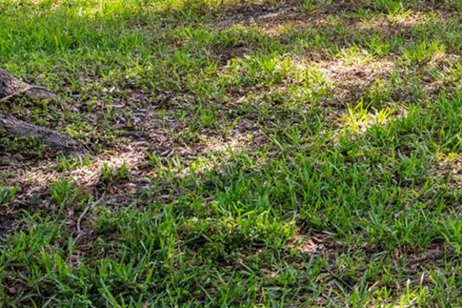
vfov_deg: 12.9
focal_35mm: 99
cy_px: -186
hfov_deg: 18.2
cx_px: 704
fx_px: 1270
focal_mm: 30
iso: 250
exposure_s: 1/500
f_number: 6.3
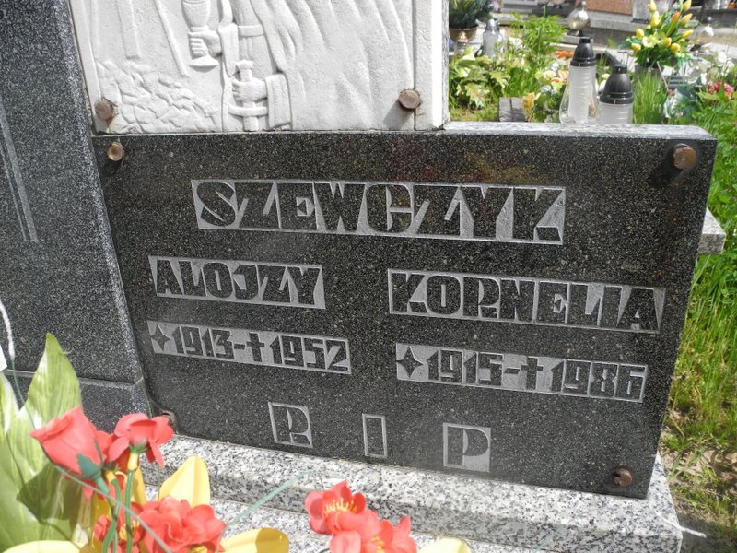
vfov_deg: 49.7
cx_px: 368
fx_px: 596
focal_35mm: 28
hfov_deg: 63.4
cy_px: 276
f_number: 3.5
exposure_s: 1/800
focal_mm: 6
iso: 100
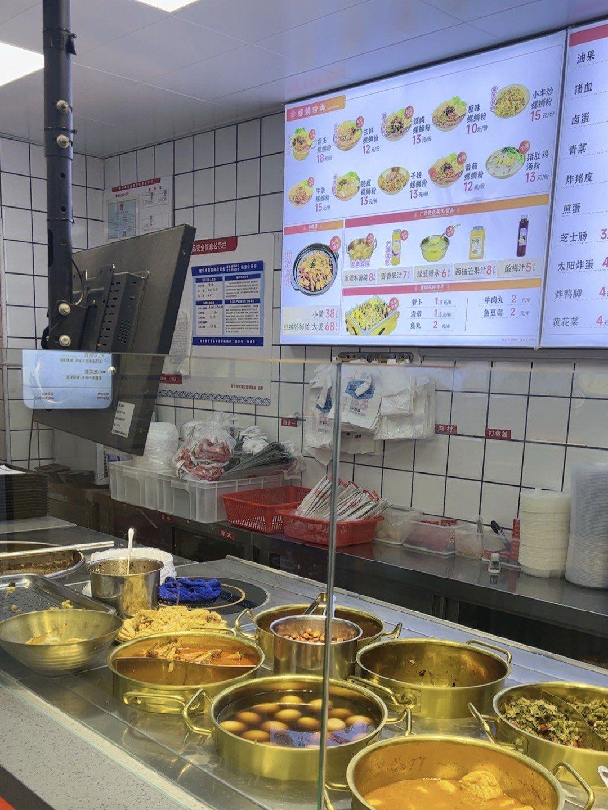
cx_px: 304
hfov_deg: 24.8
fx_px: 1382
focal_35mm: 59
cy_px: 405
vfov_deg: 32.7
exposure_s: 1/259
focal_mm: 5.7
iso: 40
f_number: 1.5
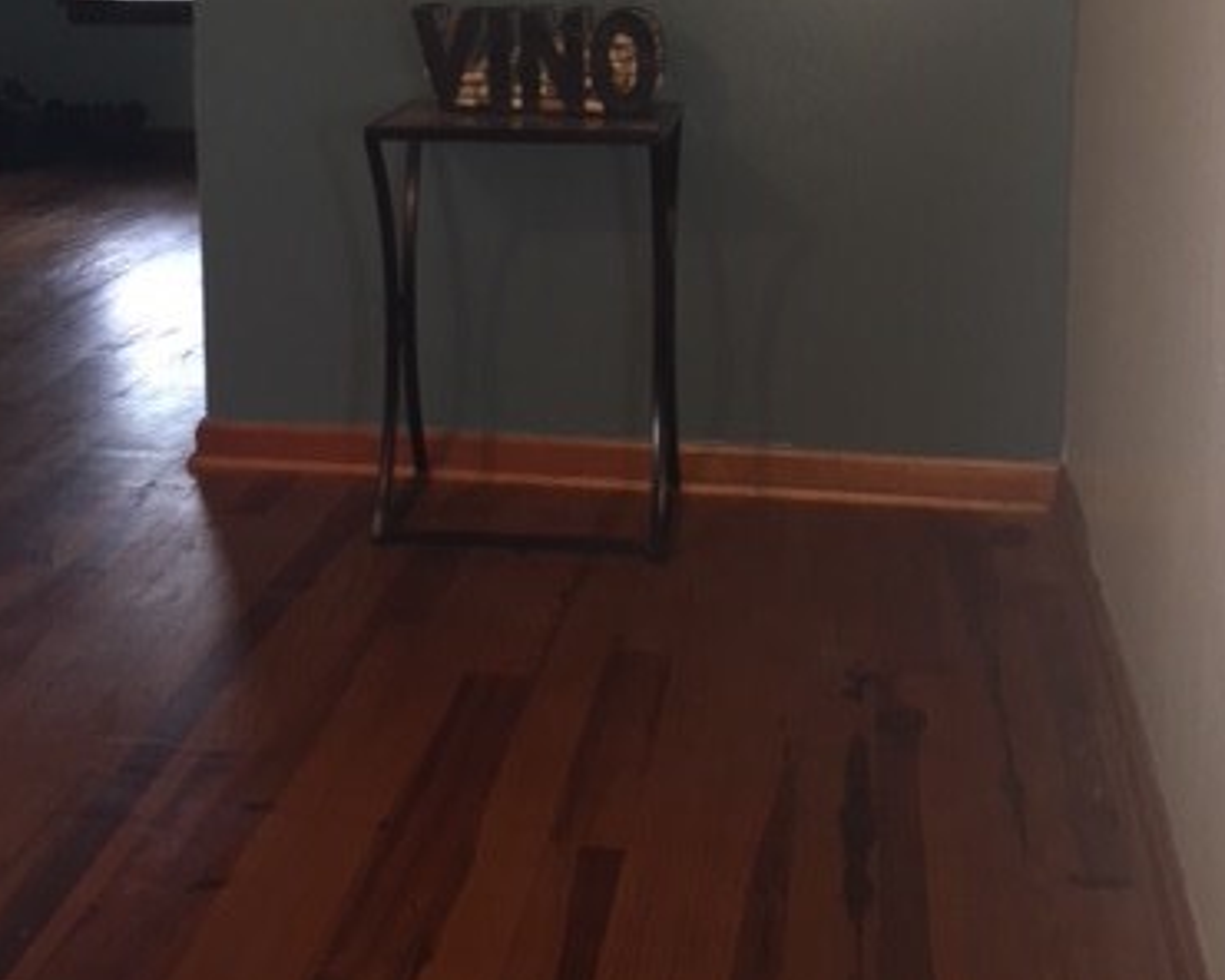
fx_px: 1777
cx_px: 500
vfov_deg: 29.4
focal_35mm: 49
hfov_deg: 37.9
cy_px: 73
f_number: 2.2
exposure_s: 1/16
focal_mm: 4.15
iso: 64
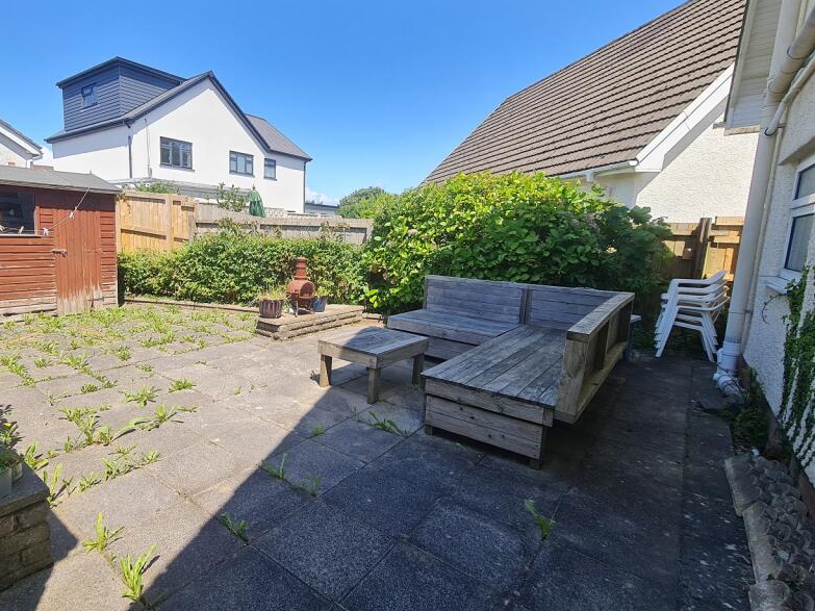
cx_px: 301
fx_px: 400
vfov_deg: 74.7
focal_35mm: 17
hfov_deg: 89.0
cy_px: 303
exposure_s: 1/966
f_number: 2.2
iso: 64
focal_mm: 2.2
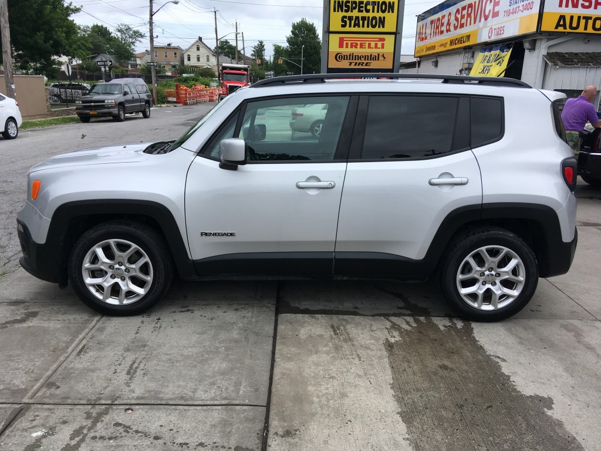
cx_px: 300
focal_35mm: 29
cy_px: 226
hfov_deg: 61.7
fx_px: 503
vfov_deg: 48.2
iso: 25
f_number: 2.2
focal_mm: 4.15
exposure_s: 1/1672
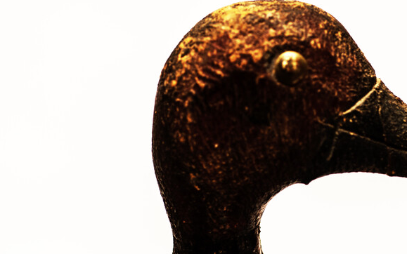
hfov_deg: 16.4
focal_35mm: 127
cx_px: 267
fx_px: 1409
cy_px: 136
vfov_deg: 10.3
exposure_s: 1/25
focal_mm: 60
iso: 100
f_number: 3.2
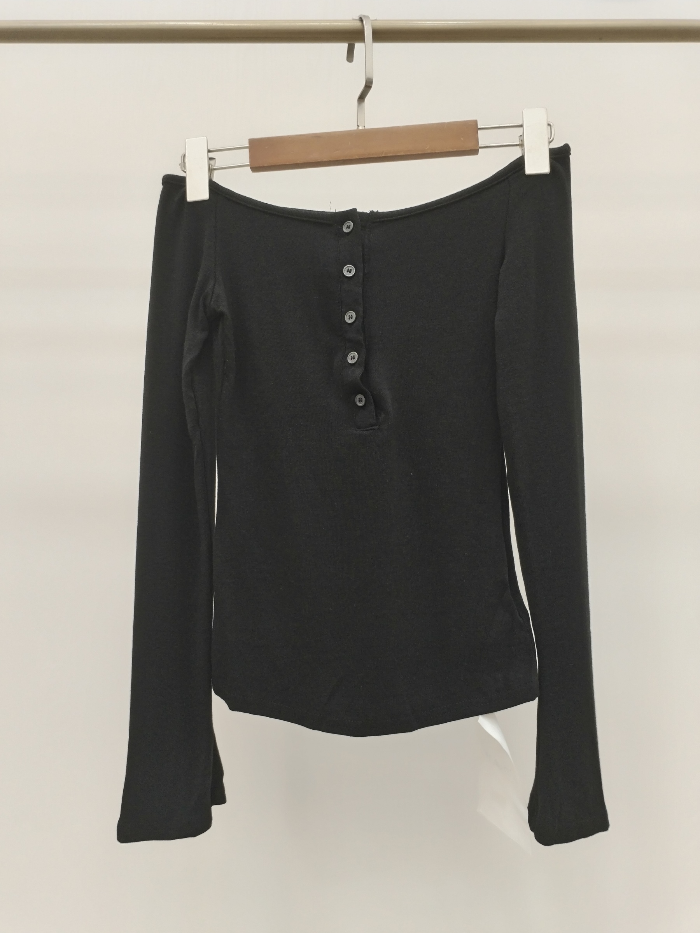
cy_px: 466
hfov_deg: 48.2
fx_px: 782
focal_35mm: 29
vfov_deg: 61.7
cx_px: 350
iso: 179
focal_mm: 4.75
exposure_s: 1/50
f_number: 1.8
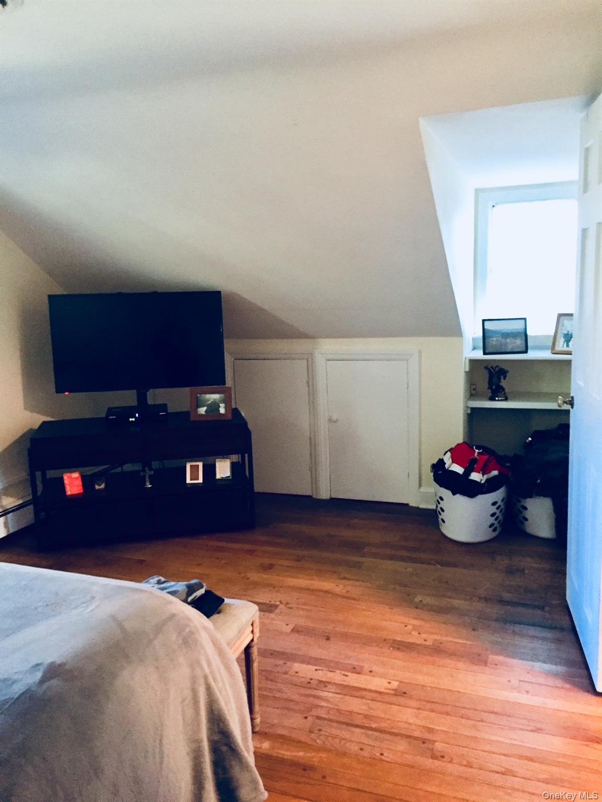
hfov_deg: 48.2
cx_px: 301
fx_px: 672
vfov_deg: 61.7
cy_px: 401
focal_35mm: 29
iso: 250
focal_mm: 4.15
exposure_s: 1/15
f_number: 2.2
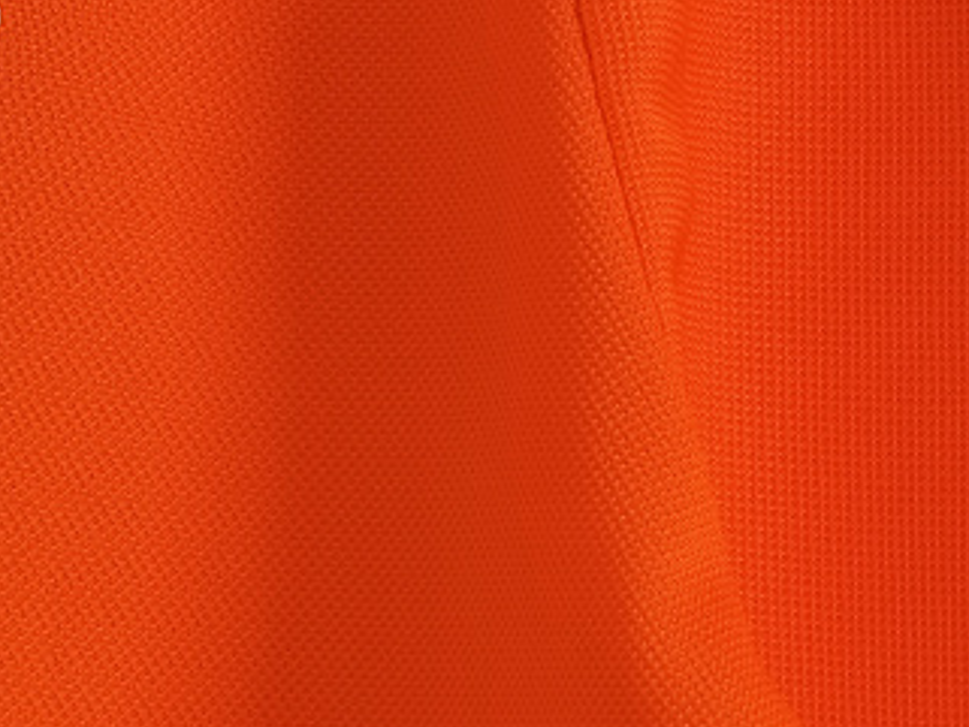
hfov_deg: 10.5
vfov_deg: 8.0
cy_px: 323
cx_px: 1210
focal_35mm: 185
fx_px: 5181
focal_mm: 5.58
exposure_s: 1/100
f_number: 1.8
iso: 160
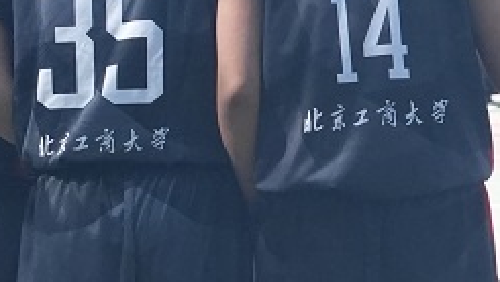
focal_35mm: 340
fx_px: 4509
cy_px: -96
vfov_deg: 3.6
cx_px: -327
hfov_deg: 6.2
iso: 3200
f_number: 5
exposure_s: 1/8000
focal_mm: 53
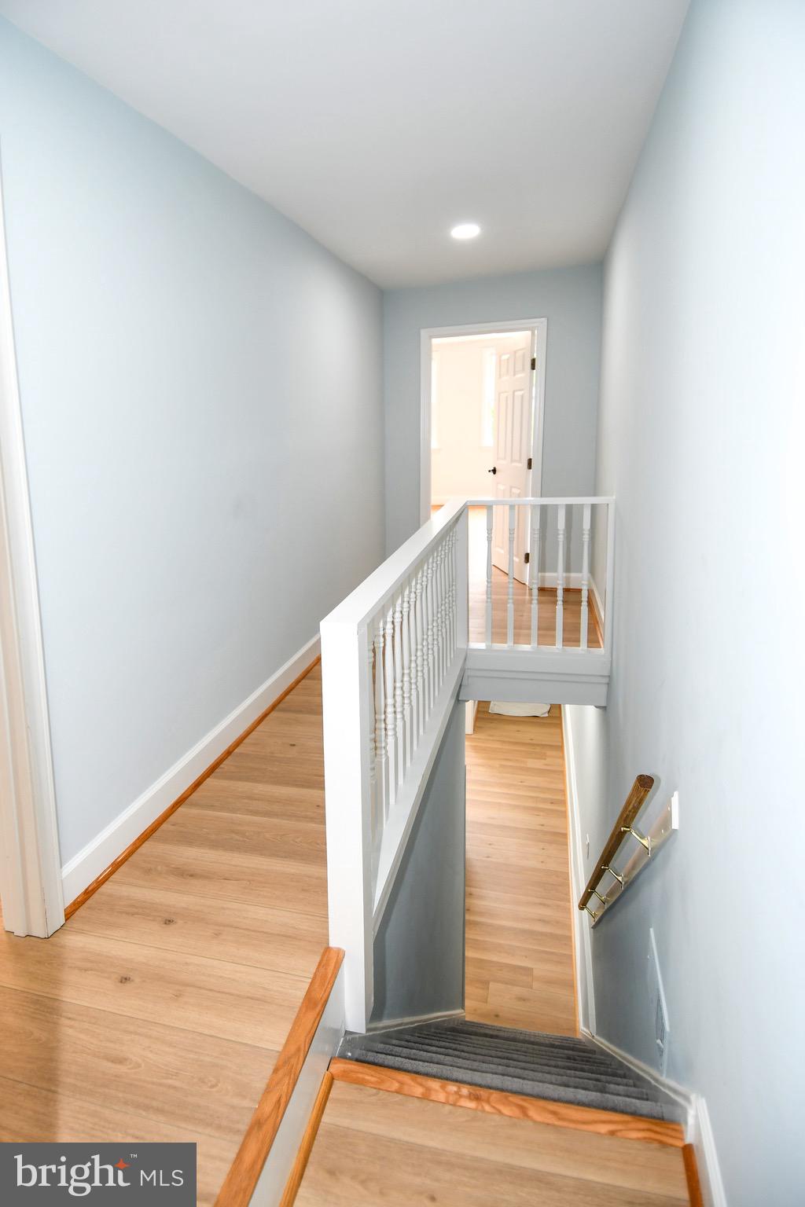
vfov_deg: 90.0
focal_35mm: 18
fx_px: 604
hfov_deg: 67.4
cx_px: 402
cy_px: 604
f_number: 4
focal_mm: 12
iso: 220
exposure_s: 1/60
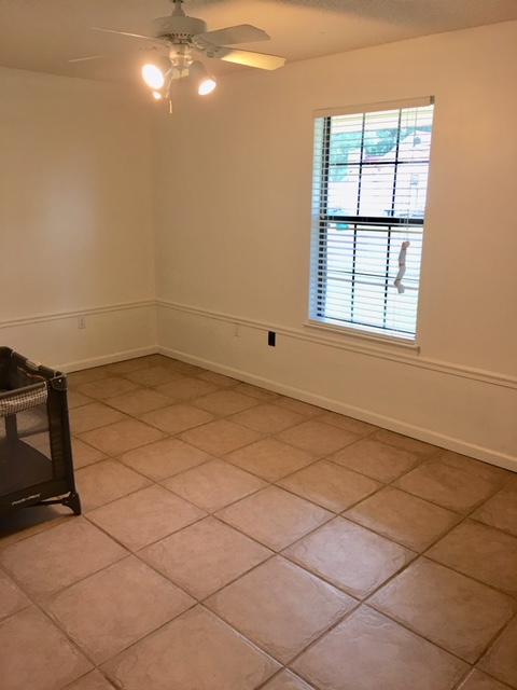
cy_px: 345
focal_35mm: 29
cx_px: 258
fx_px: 577
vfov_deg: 61.7
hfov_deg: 48.2
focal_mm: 4.15
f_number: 2.2
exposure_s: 1/15
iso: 32
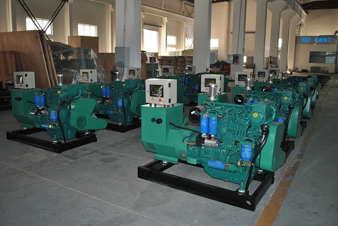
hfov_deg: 61.9
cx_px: 169
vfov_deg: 43.7
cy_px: 113
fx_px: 282
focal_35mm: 30
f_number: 3.8
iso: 200
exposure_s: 1/60
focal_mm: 20
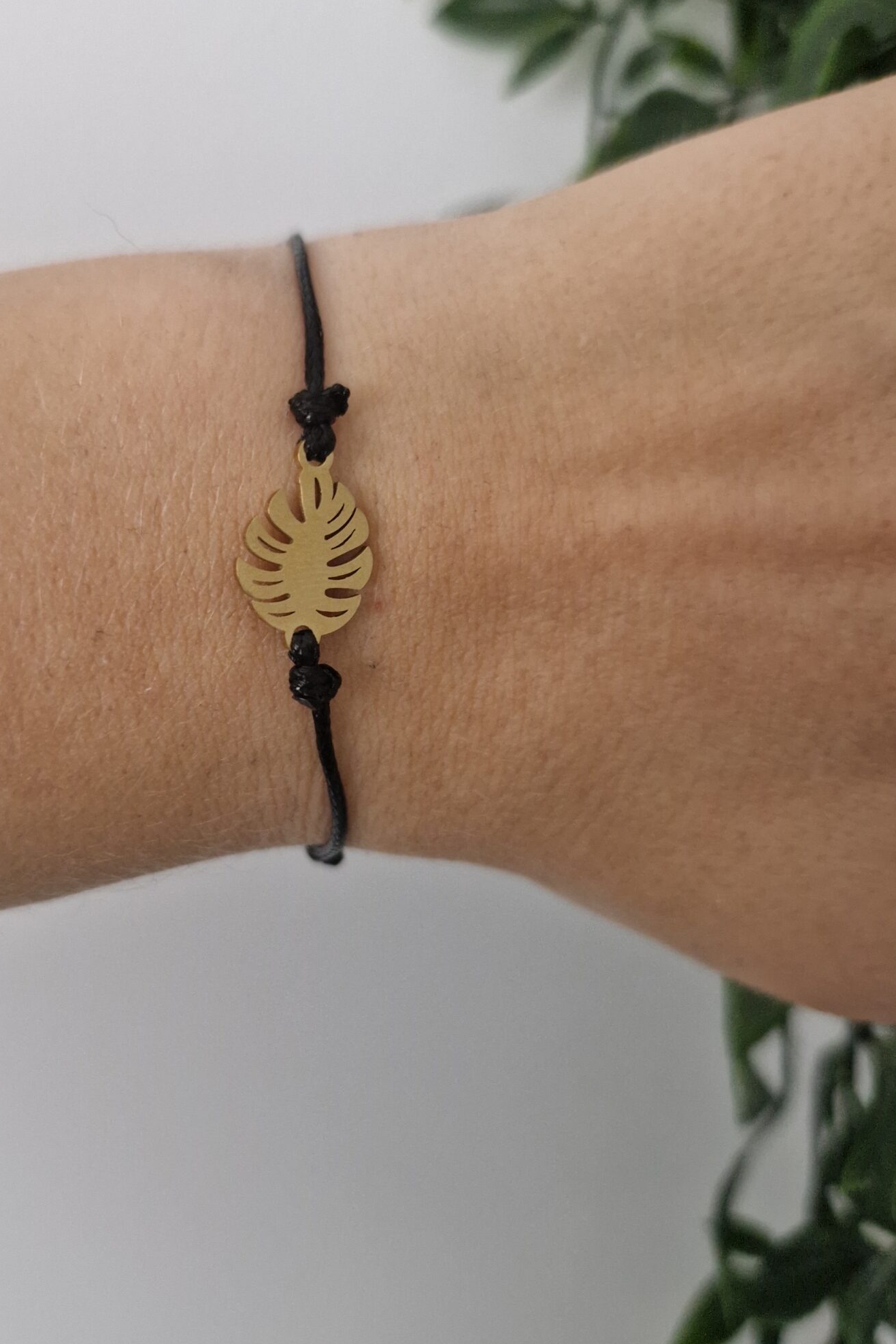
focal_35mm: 31
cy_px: 632
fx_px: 1157
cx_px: 306
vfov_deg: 60.2
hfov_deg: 41.8
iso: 100
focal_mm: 5.4
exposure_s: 1/100
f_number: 1.8
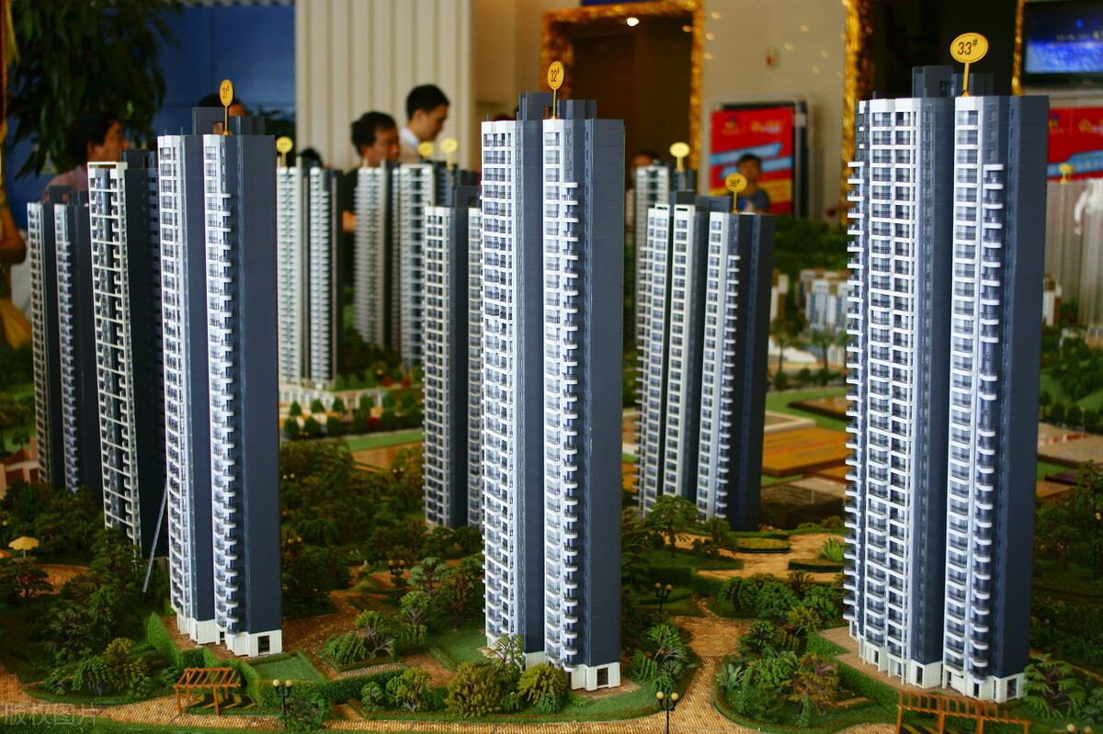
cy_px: 367
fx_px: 1286
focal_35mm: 42
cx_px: 552
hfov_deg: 46.4
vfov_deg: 31.9
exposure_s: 1/250
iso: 200
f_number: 2.8
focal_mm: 28
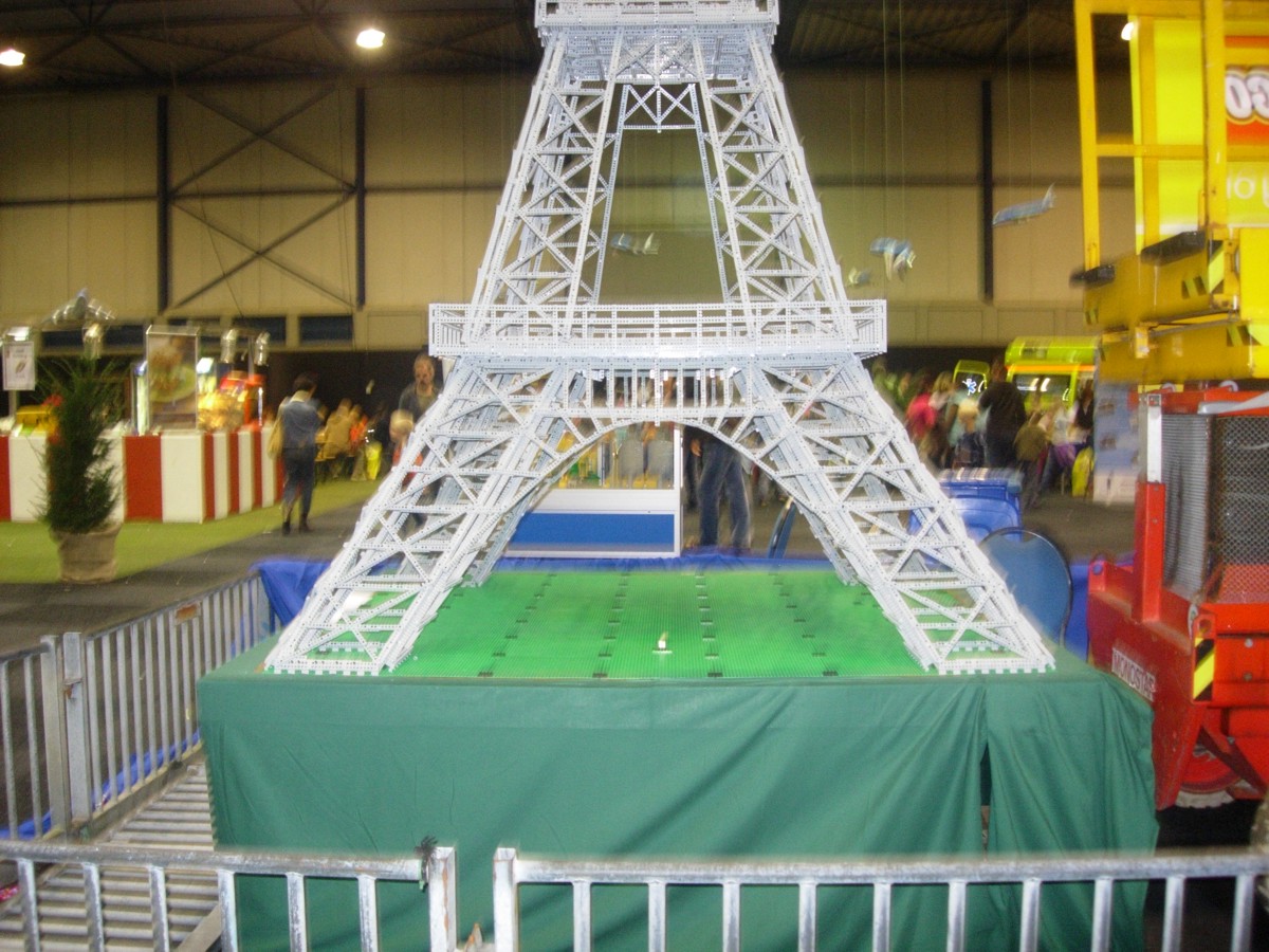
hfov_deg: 49.0
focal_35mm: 38
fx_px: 1393
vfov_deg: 37.7
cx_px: 634
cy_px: 476
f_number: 2.8
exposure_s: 1/16
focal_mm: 7.8
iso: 200
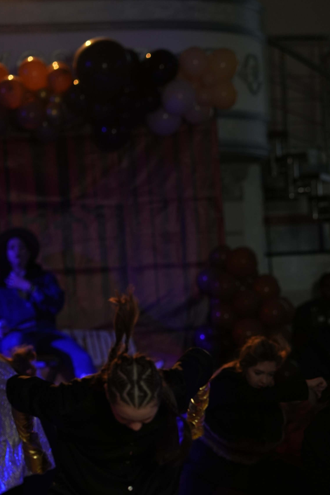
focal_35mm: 144
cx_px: 216
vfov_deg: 14.2
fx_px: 1980
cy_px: 383
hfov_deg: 9.5
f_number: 2.2
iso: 800
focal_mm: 85
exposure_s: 1/400
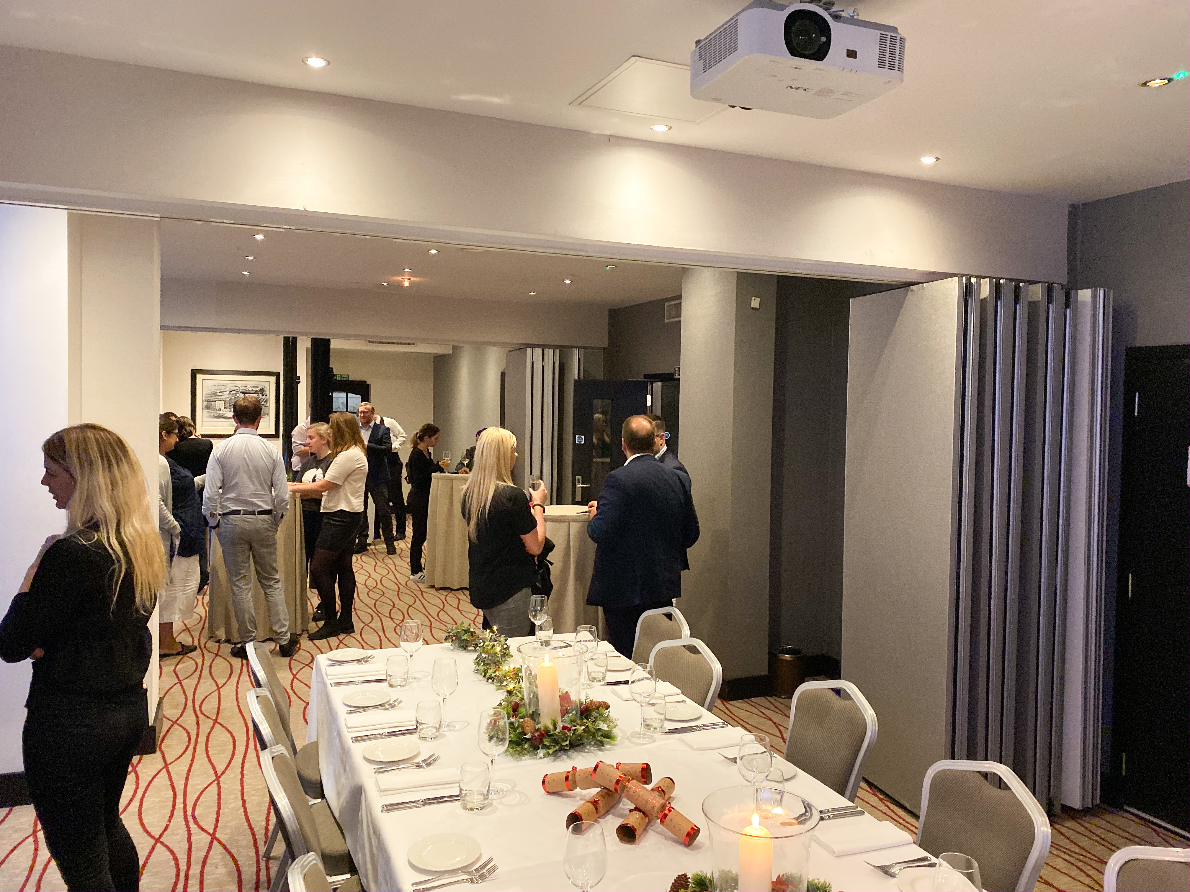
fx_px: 894
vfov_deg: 53.1
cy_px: 446
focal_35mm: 26
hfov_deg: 67.3
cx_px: 595
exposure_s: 1/25
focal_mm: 4.25
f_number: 1.8
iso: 640
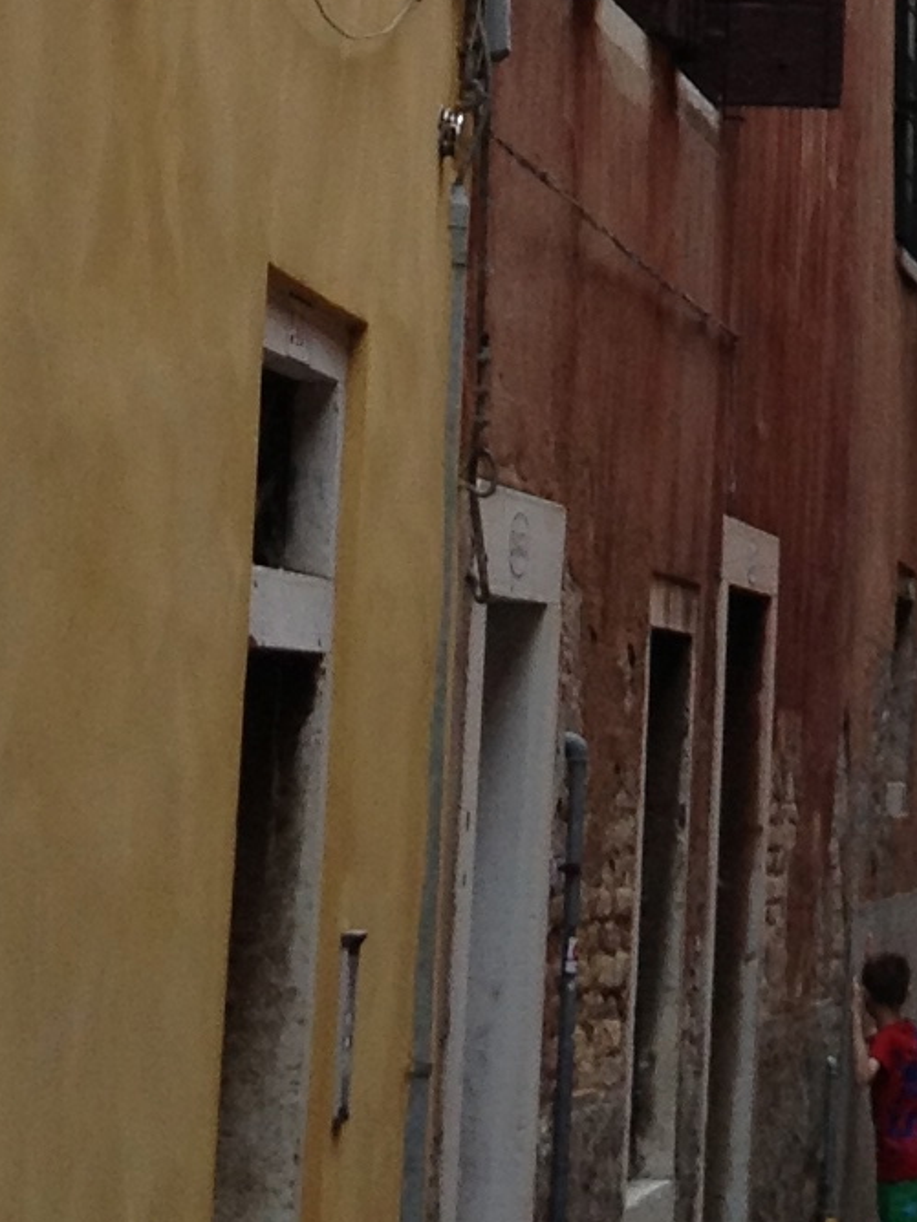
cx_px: 1085
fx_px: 6040
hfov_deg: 8.6
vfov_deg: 11.2
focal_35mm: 171
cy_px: -510
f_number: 2.4
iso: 50
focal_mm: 4.28
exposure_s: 1/464
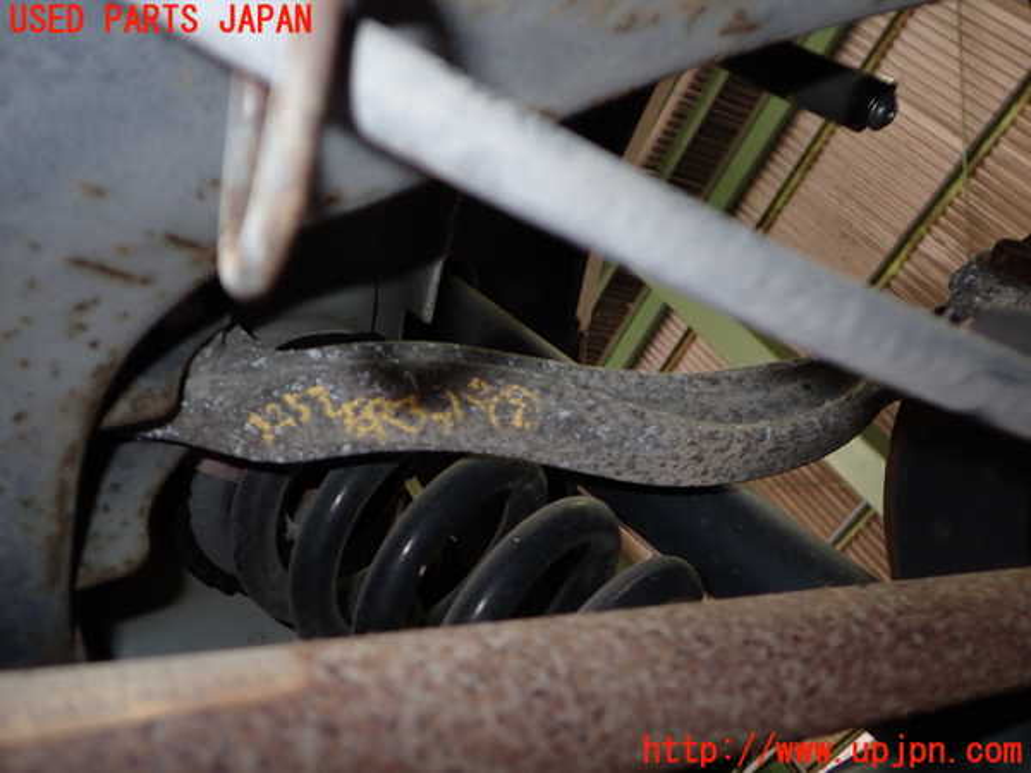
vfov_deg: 46.8
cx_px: 516
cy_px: 386
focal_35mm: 30
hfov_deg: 60.0
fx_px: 894
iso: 200
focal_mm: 5.4
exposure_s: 1/30
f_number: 2.3
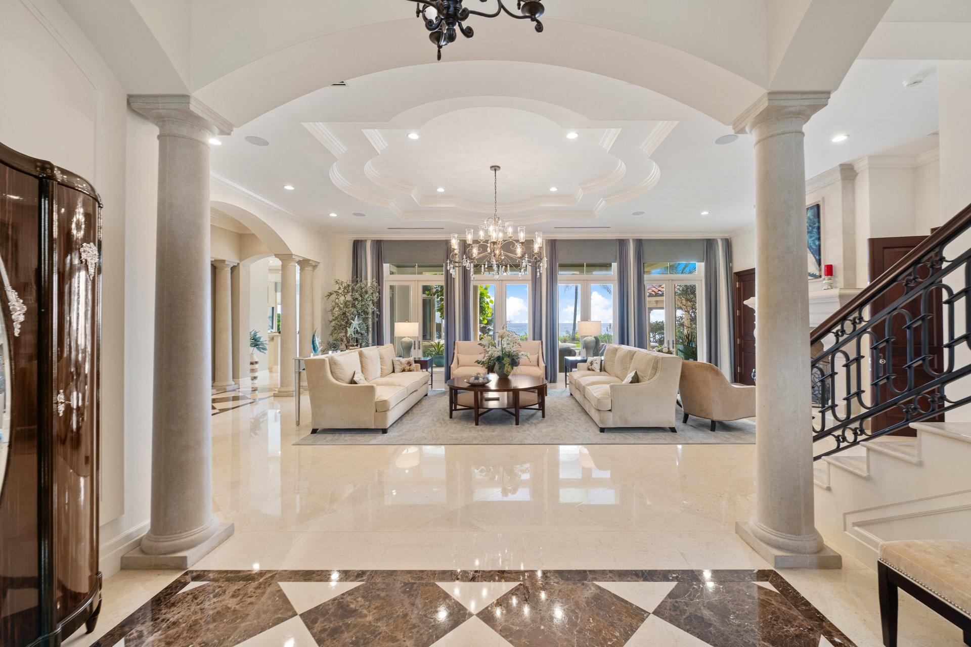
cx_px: 486
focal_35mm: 14
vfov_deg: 81.2
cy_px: 324
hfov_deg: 104.3
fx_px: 378
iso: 250
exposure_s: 1/4
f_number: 7.1
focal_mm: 14
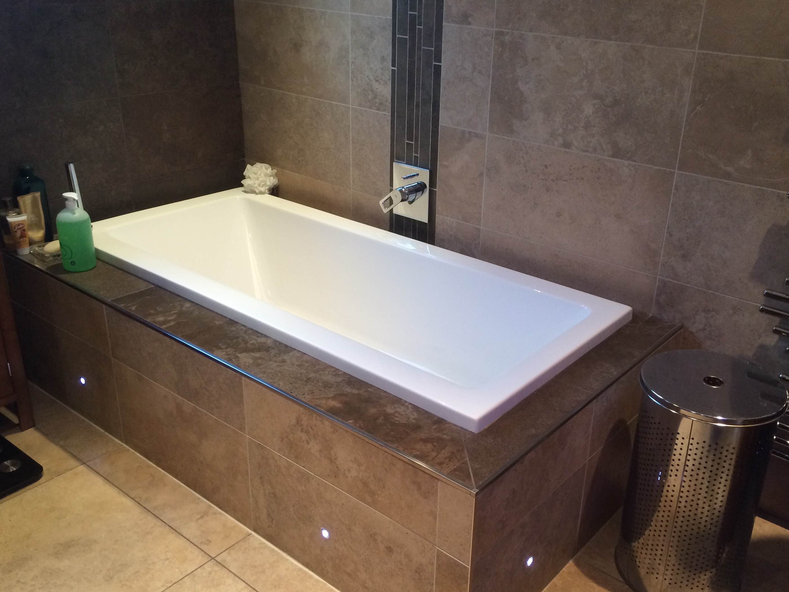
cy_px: 303
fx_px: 798
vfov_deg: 40.7
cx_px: 428
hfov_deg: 52.6
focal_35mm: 35
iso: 64
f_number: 2.2
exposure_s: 1/30
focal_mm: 4.12
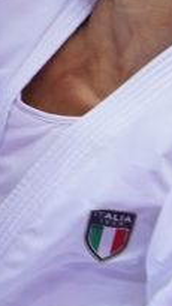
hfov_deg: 0.7
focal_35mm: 1850
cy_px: 196
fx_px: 14975
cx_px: -69
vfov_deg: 1.2
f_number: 2.8
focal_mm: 200
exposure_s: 1/1000
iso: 1250
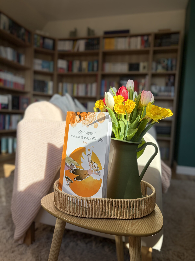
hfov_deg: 53.1
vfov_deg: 67.3
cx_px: 98
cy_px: 130
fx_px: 195
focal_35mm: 26
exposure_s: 1/801
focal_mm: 5.96
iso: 64
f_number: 1.6
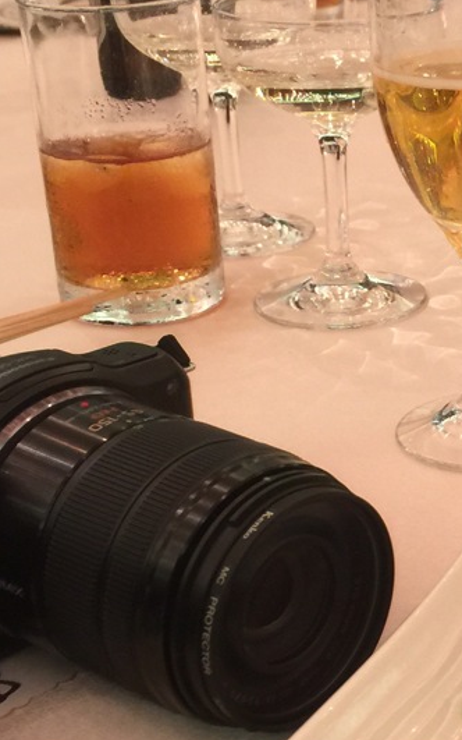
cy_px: 371
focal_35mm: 79
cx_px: 622
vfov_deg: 26.1
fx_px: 1591
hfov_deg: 15.6
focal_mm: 4.15
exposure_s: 1/15
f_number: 2.2
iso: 50
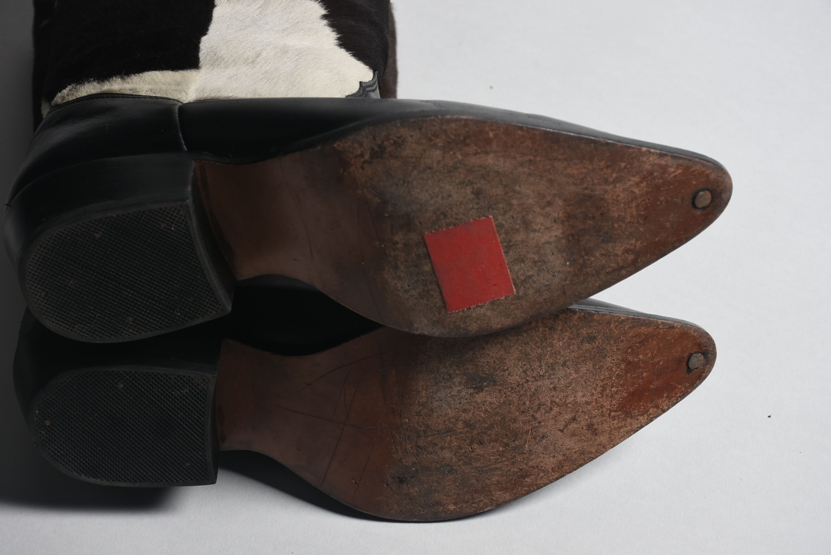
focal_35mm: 112
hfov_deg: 18.2
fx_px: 2599
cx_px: 416
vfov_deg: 12.2
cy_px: 278
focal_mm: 75
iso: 200
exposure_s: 1/125
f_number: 10
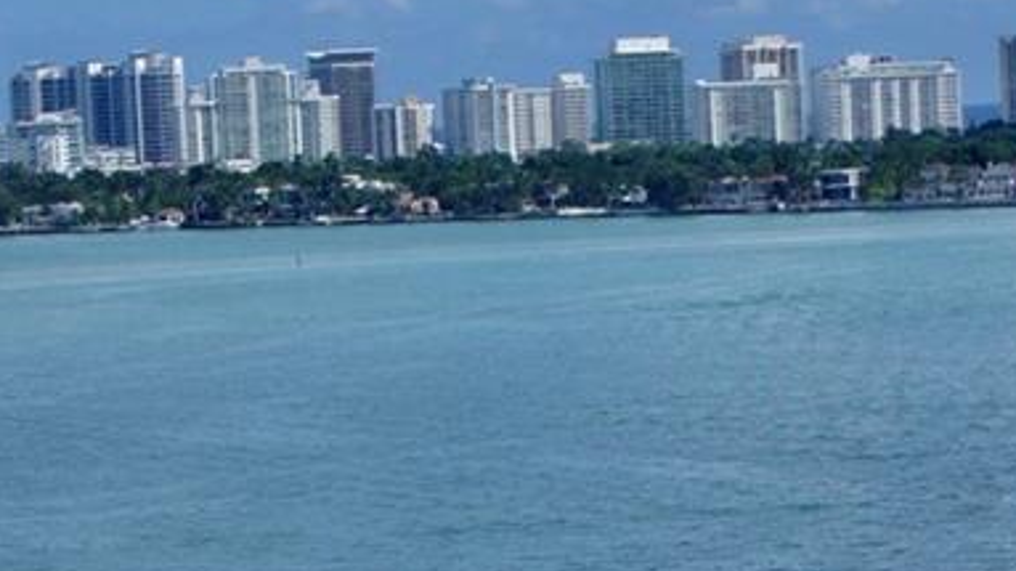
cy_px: 661
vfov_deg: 6.8
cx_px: 714
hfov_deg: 12.1
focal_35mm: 177
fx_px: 4771
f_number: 13
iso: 200
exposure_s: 1/250
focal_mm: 27
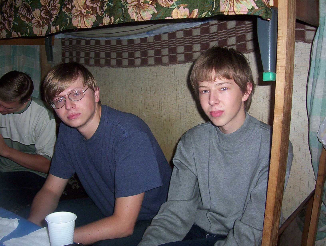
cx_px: 163
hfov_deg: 43.8
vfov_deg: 33.7
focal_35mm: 43
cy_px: 123
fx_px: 406
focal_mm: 5.77
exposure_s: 1/60
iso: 140
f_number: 2.73
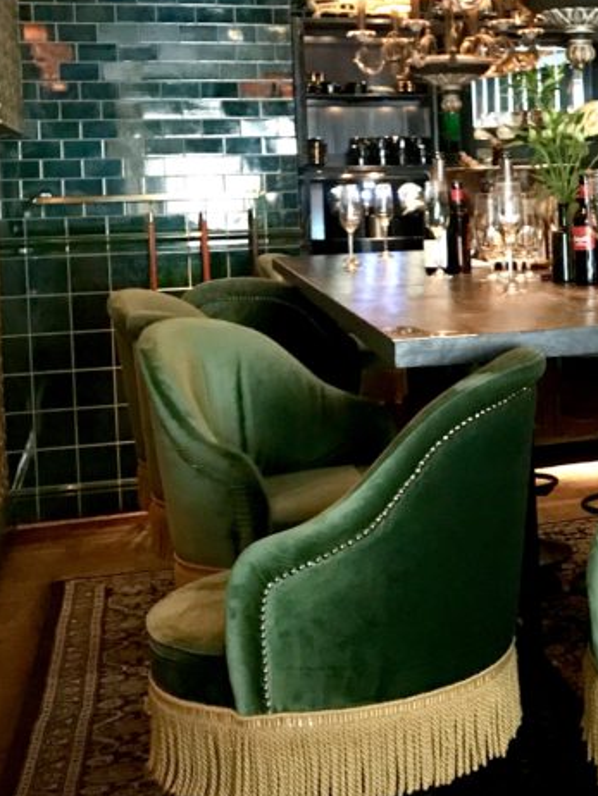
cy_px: 250
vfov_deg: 30.9
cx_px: 645
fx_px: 1427
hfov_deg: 22.4
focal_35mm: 62
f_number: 1.8
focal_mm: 3.99
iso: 80
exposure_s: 1/4
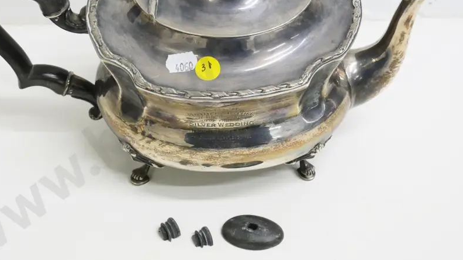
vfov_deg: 19.3
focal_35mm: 62
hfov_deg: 33.8
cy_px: 72
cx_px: 207
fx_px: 761
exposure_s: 1/250
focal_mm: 22
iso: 3200
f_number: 6.3
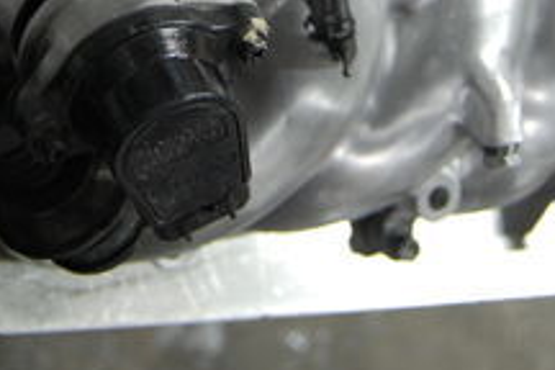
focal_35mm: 80
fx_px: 1233
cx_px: 195
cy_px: -72
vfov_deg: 16.4
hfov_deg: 25.3
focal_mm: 18
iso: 800
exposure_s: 1/20
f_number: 3.5
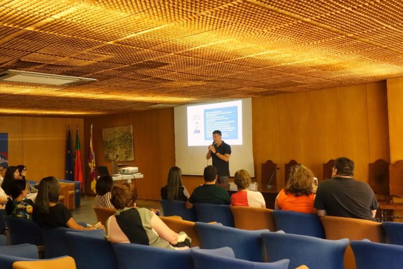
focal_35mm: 40
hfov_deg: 48.5
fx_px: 448
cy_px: 134
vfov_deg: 33.4
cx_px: 202
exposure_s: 1/200
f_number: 3.2
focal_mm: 14.84
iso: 2000
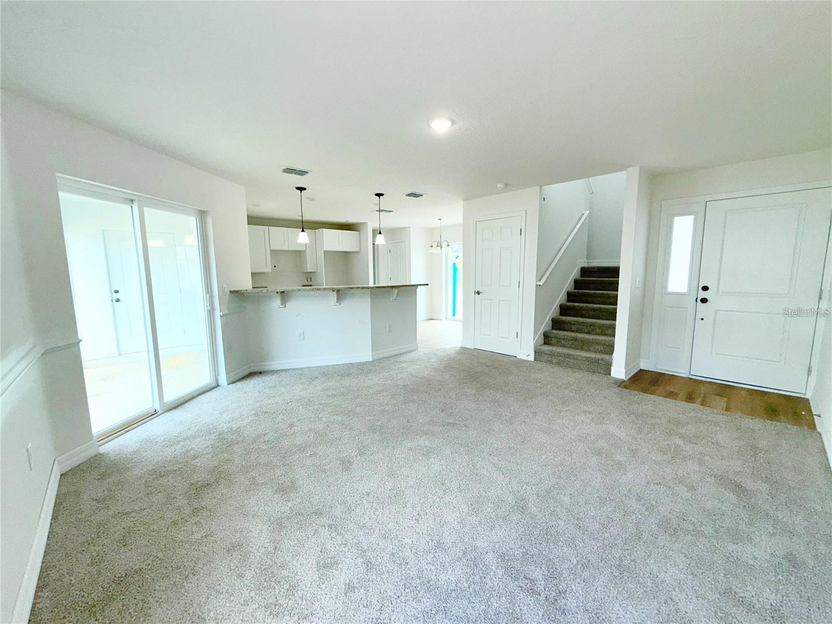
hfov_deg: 102.1
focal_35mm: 14
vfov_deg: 85.7
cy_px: 312
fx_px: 336
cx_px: 416
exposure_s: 1/122
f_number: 2.2
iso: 32
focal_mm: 2.22
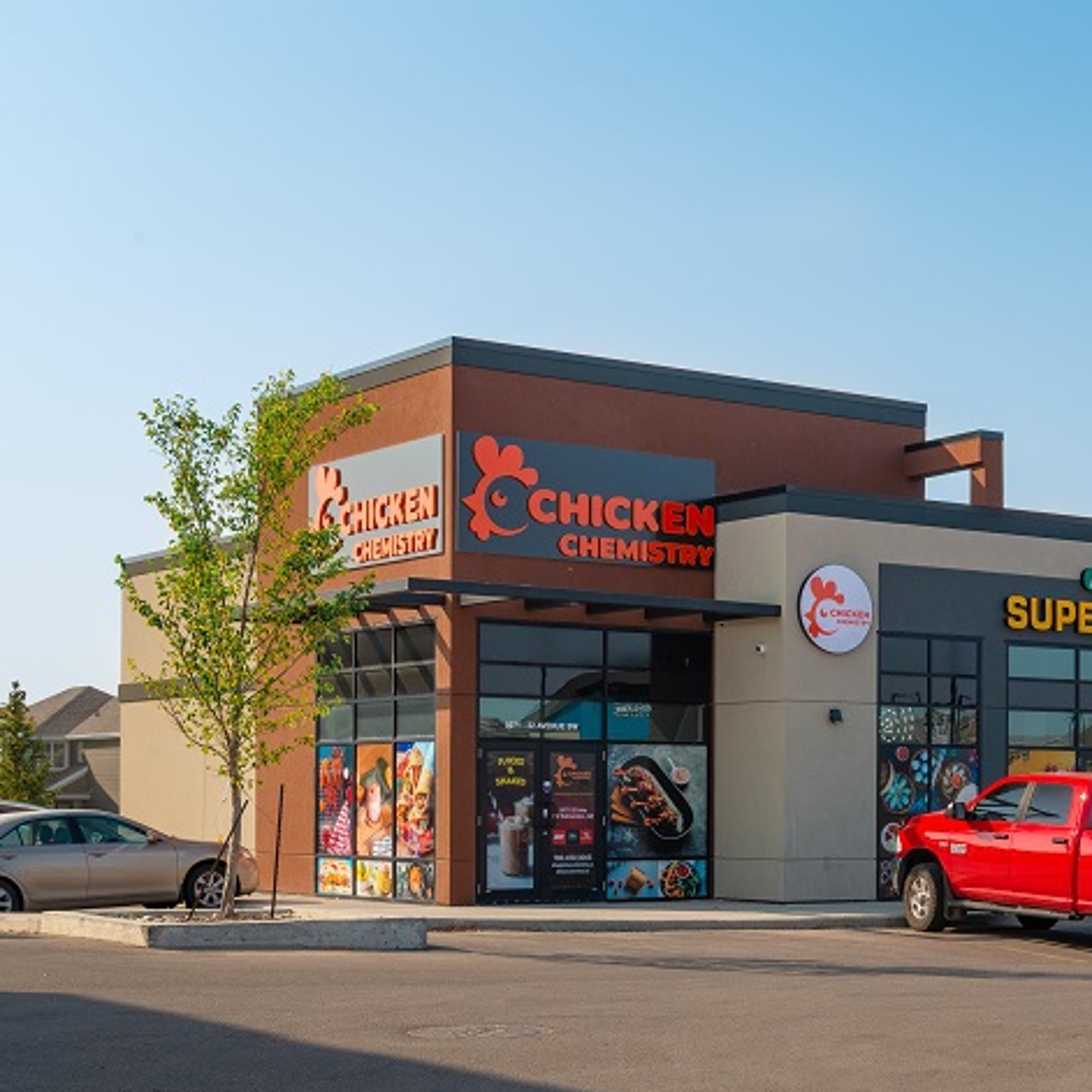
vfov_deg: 26.5
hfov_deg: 25.6
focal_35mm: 65
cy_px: 612
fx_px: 2320
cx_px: 992
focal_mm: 40
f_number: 13
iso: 100
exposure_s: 1/60
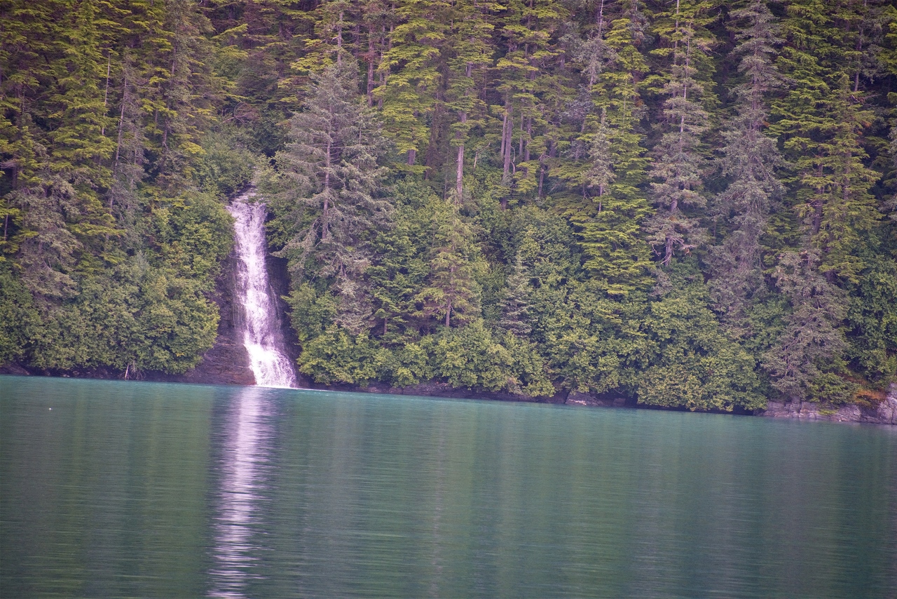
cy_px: 300
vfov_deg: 4.6
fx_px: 7476
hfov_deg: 6.9
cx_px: 448
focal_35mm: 300
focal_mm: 300
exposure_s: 1/640
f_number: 5.6
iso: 2000
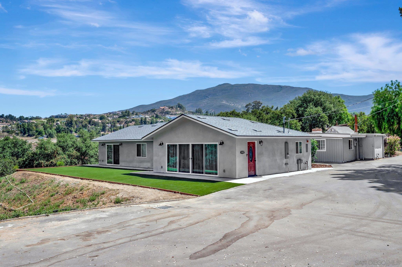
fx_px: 335
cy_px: 134
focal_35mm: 30
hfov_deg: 62.0
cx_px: 201
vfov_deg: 43.5
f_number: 8
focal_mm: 30
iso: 400
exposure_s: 1/1250
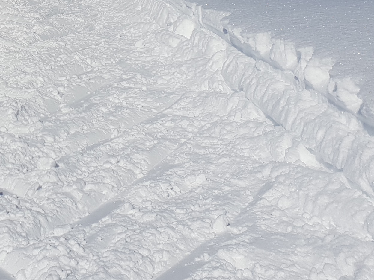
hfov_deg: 22.1
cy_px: -76
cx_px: -34
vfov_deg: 16.7
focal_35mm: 84
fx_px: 908
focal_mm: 4.3
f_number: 2.4
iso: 50
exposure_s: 1/5650
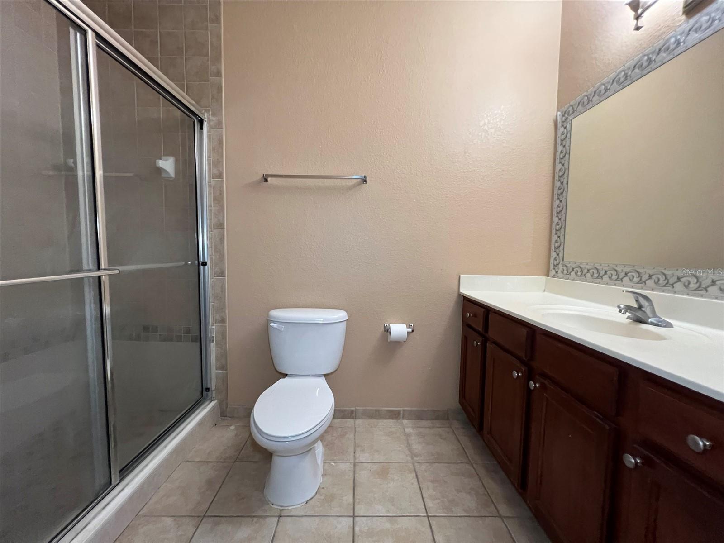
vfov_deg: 89.9
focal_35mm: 13
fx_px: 272
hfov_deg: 106.2
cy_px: 272
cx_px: 362
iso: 640
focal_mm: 1.57
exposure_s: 1/60
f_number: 1.8
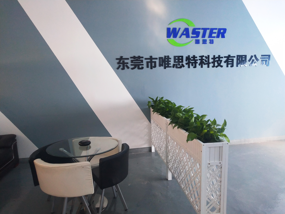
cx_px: 142
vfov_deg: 46.8
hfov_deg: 60.0
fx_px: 247
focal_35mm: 30
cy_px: 107
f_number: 1.8
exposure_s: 1/100
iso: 110
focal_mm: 3.95
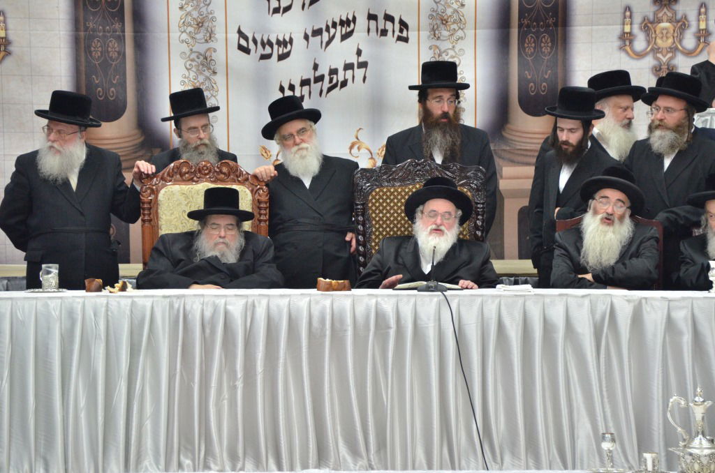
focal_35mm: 188
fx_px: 3716
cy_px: 236
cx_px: 358
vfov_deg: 7.3
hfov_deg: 11.0
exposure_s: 1/125
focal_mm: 125
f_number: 5.6
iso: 1600
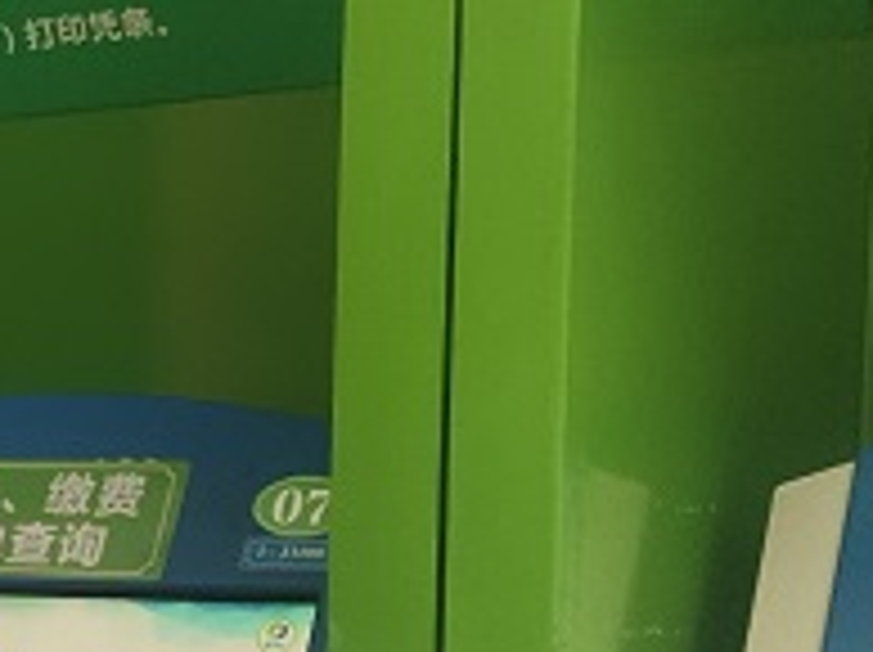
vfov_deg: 11.7
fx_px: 3123
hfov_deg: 14.7
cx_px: -472
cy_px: 809
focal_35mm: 124
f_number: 1.8
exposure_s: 1/100
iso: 264
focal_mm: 4.35
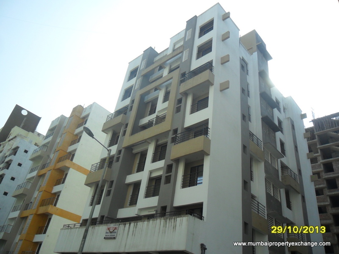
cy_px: 127
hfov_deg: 65.3
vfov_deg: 51.4
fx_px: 264
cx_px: 170
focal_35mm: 27
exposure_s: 1/1000
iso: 100
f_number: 3.5
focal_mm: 4.9
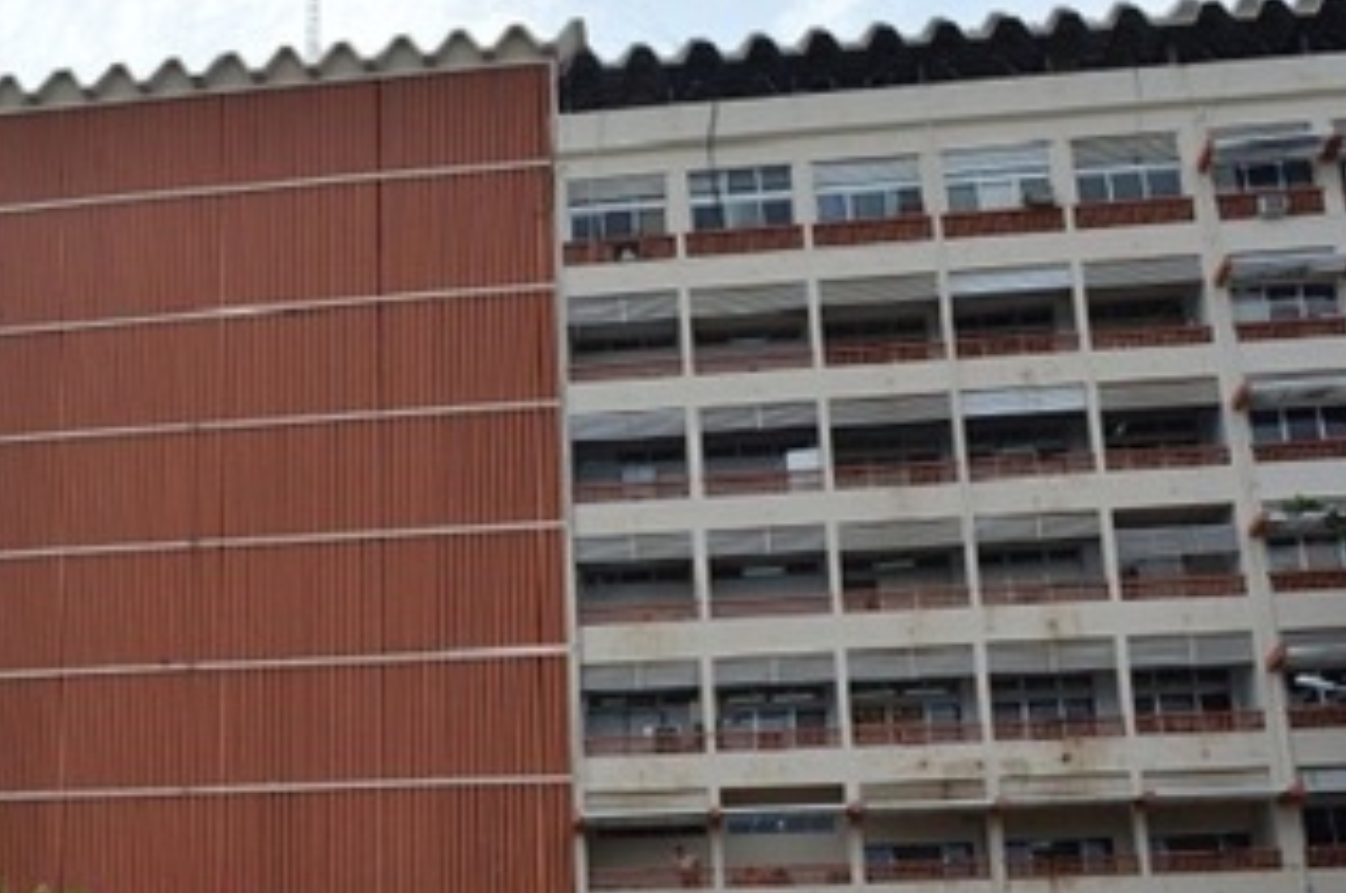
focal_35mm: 51
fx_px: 1904
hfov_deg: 37.7
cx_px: 301
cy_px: 565
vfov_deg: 26.3
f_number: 6.3
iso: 400
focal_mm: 18
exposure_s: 1/1600
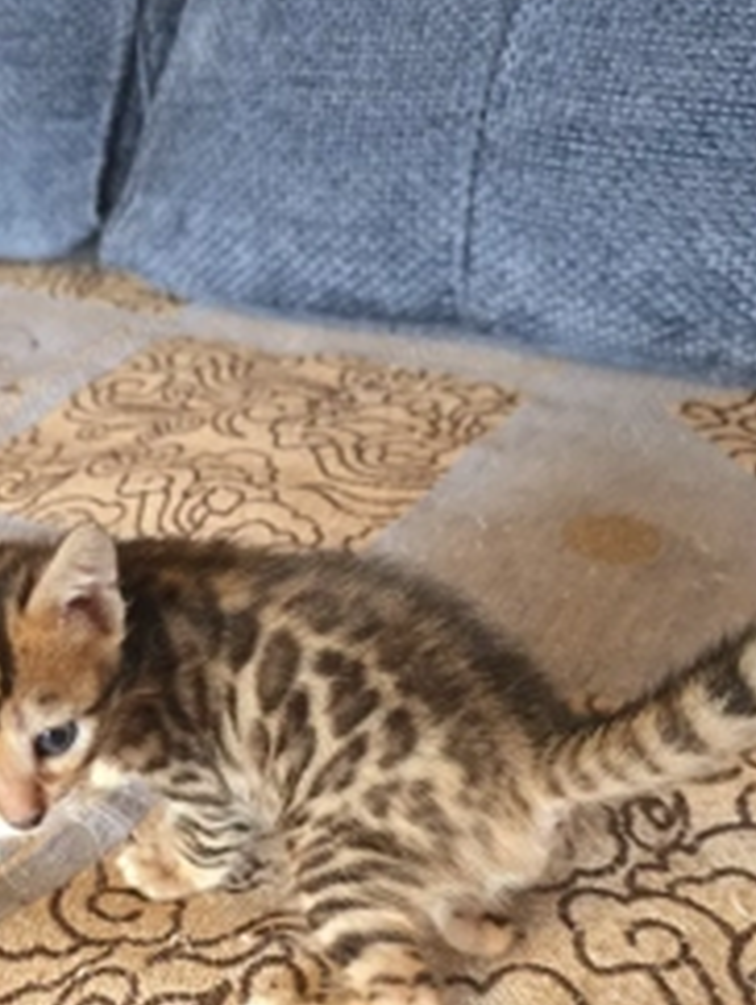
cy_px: 731
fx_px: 1105
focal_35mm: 38
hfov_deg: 36.8
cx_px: 179
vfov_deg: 47.4
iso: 1000
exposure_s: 1/100
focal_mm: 6.3
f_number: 1.7
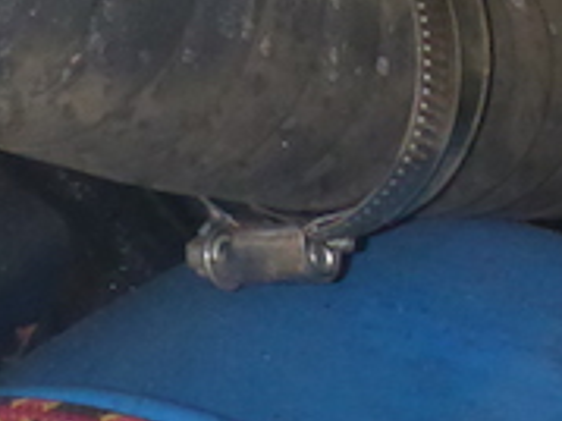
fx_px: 2028
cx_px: -383
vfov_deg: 10.6
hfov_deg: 14.3
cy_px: -496
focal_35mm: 125
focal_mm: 4.9
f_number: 3.3
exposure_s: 1/60
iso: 800
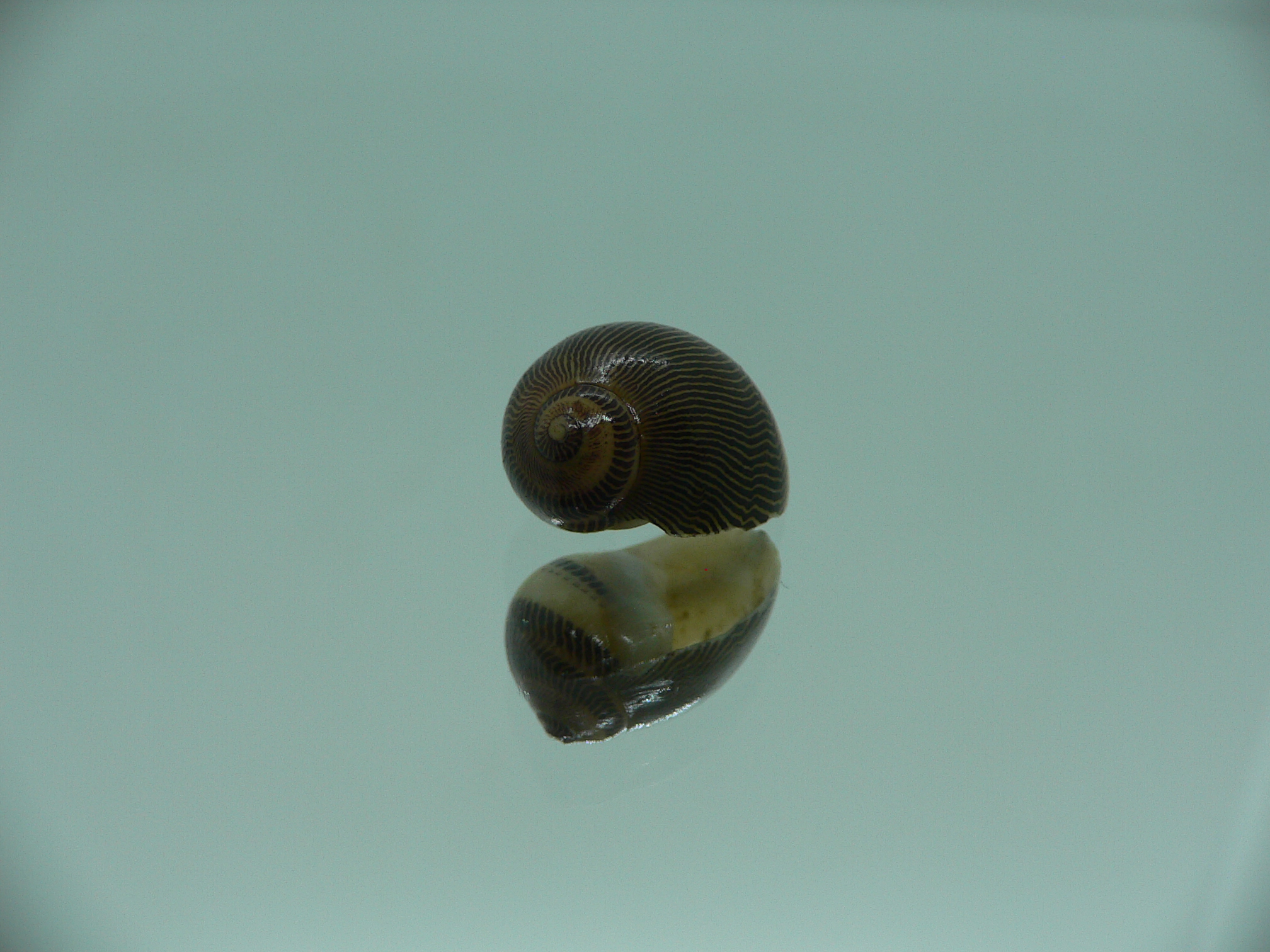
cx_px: 635
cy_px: 476
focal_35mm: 35
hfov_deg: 52.6
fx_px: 1284
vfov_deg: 40.7
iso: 80
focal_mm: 4.6
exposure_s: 1/80
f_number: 2.8
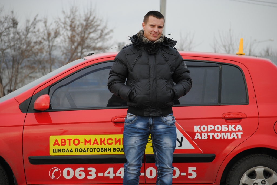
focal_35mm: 138
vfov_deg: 10.0
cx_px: 138
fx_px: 1063
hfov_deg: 14.8
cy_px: 92
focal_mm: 92
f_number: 5
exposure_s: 1/400
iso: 200
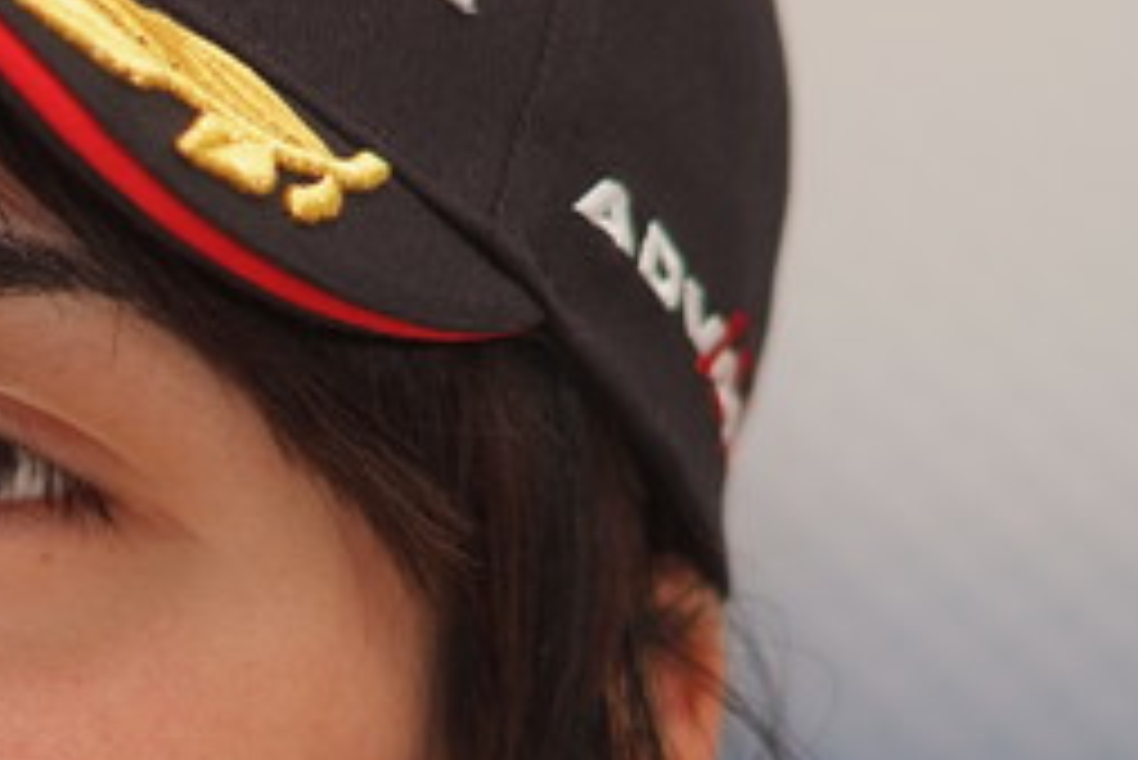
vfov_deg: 1.8
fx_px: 24259
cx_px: -391
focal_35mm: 767
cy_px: 805
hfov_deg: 2.7
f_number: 2.8
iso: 200
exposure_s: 1/250
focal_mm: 180
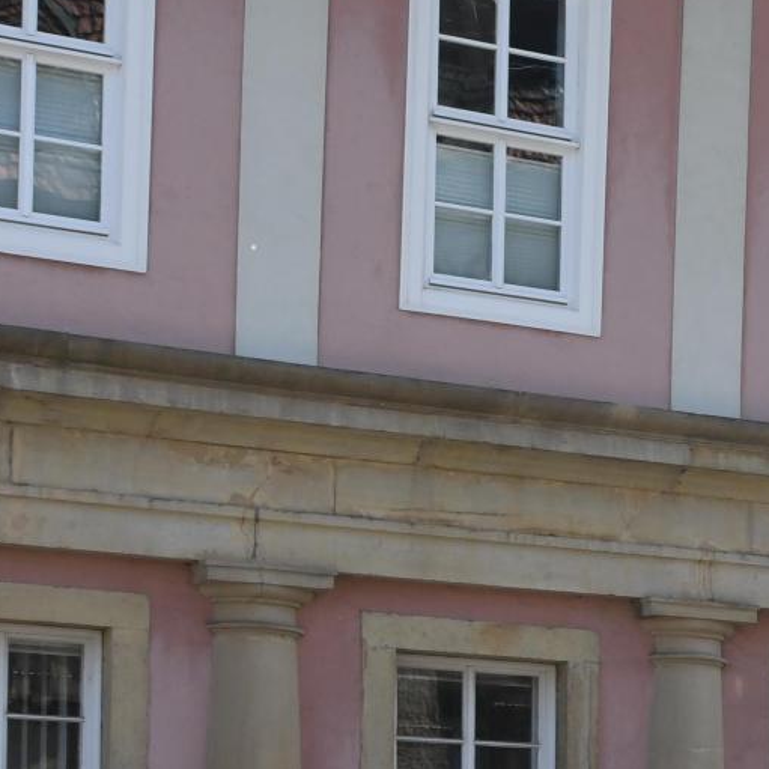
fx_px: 2890
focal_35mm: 115
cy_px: 897
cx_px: 1434
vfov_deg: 14.7
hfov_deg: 13.4
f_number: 16
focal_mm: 24
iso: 640
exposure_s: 1/160
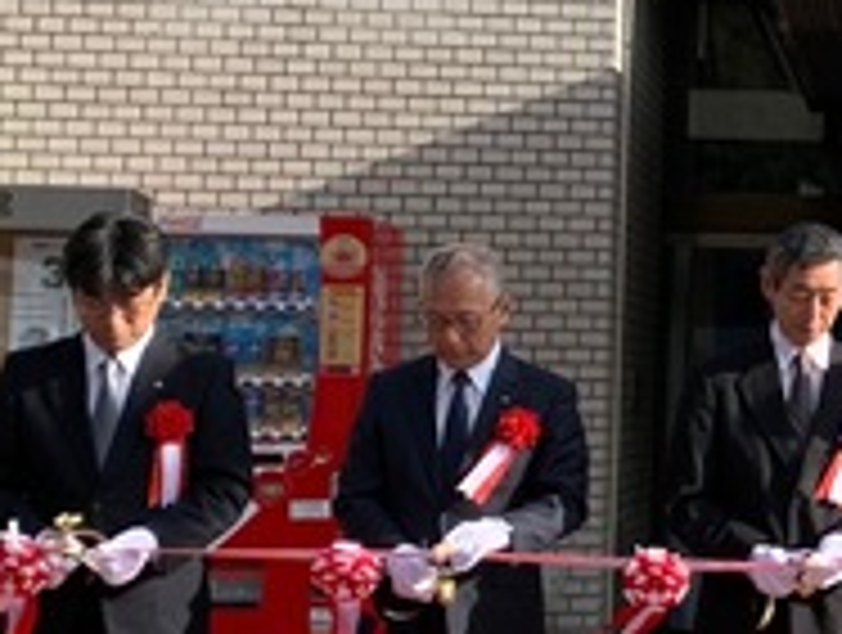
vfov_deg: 13.4
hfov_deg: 15.3
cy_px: 274
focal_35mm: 111
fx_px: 2705
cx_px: 1499
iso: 25
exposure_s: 1/759
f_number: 1.8
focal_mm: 4.25
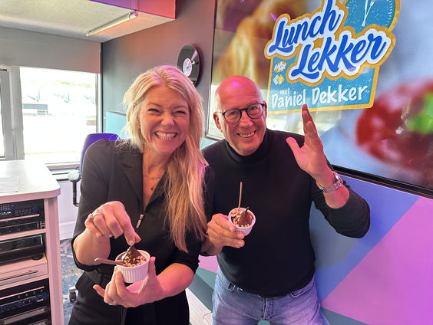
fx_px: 300
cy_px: 162
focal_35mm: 24
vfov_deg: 56.9
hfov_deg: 71.5
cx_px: 216
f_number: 1.78
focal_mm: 6.86
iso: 250
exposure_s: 1/50
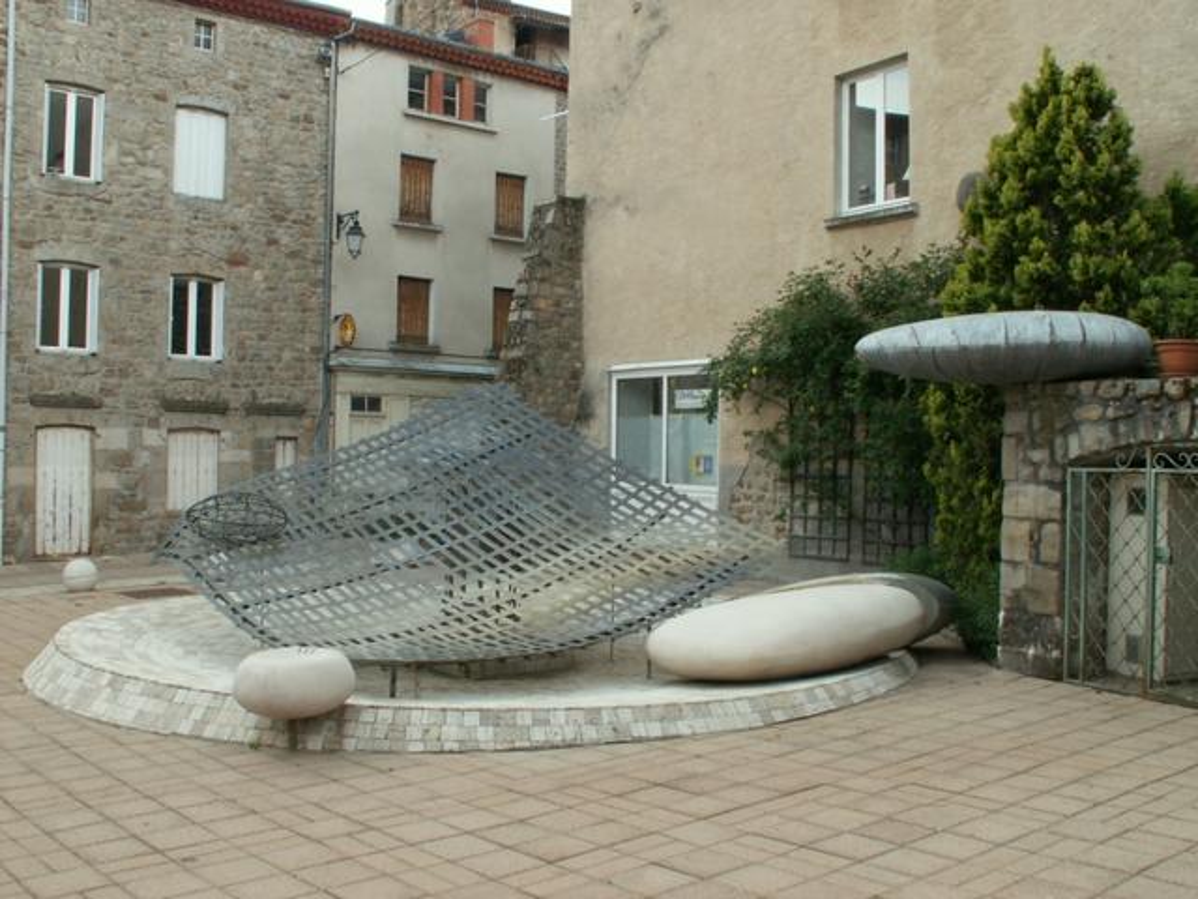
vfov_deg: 40.7
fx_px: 1211
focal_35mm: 35
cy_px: 450
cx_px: 599
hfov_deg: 52.6
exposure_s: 1/25
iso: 50
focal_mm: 5.86
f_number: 7.1
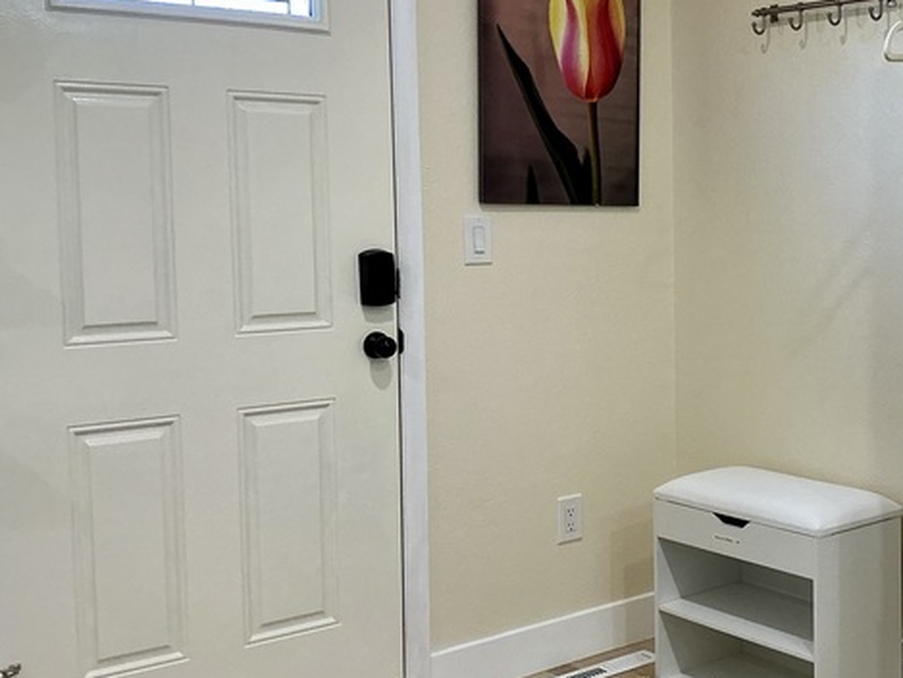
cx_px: 771
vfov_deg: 28.5
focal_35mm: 51
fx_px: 1331
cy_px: 298
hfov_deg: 35.8
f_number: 1.8
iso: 80
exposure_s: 1/60
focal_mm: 3
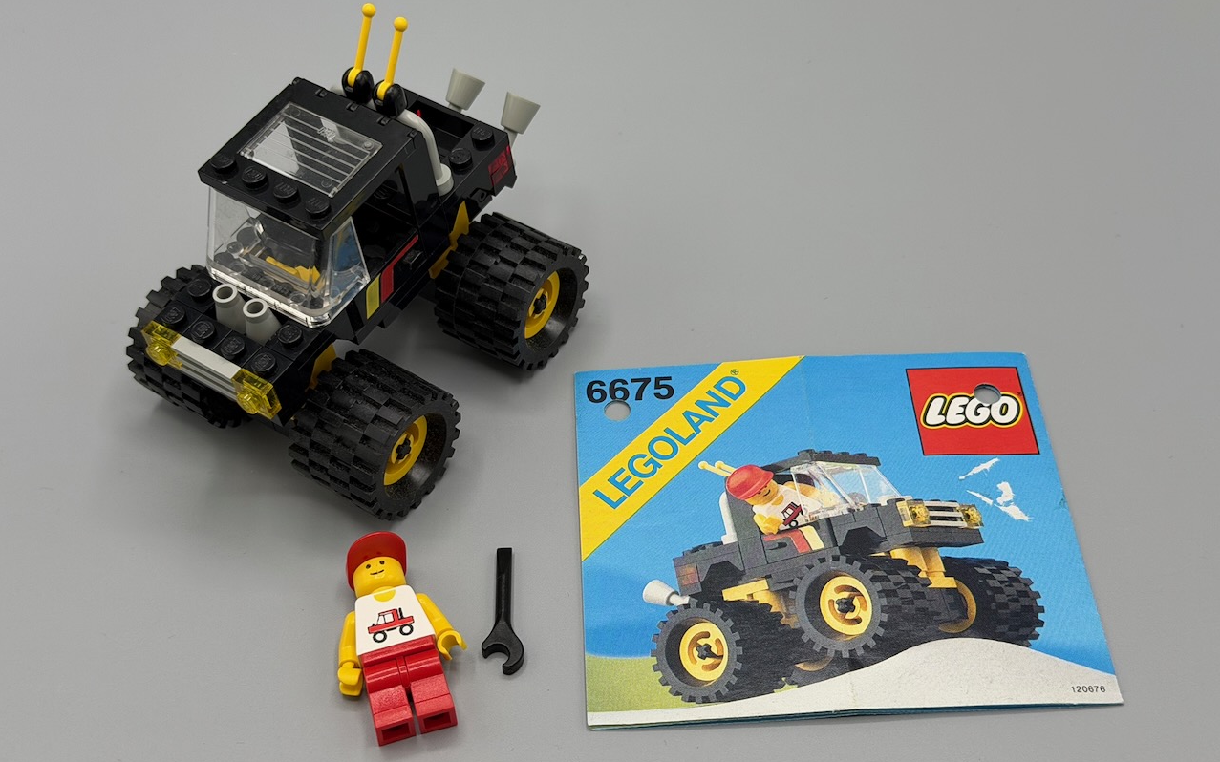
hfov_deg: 39.6
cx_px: 610
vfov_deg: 25.3
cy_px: 354
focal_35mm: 51
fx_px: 1696
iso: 64
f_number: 1.78
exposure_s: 1/566
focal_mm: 6.76
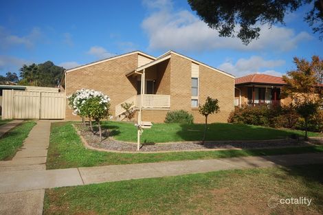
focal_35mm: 30
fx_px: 269
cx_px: 162
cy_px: 108
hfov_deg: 61.9
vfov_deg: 43.6
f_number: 9
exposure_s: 1/200
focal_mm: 20
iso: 100
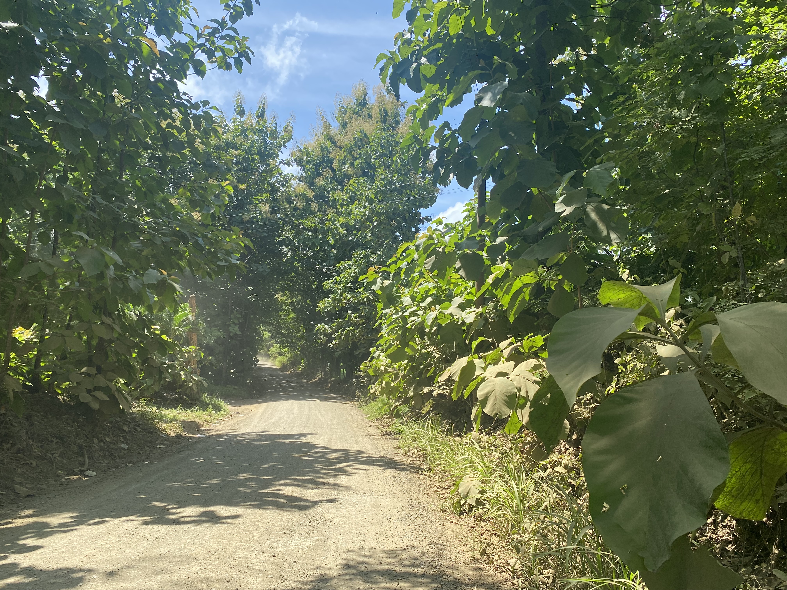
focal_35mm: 26
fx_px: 591
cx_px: 394
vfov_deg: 53.1
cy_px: 295
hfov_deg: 67.3
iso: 32
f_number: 1.8
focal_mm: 4.25
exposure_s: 1/1034
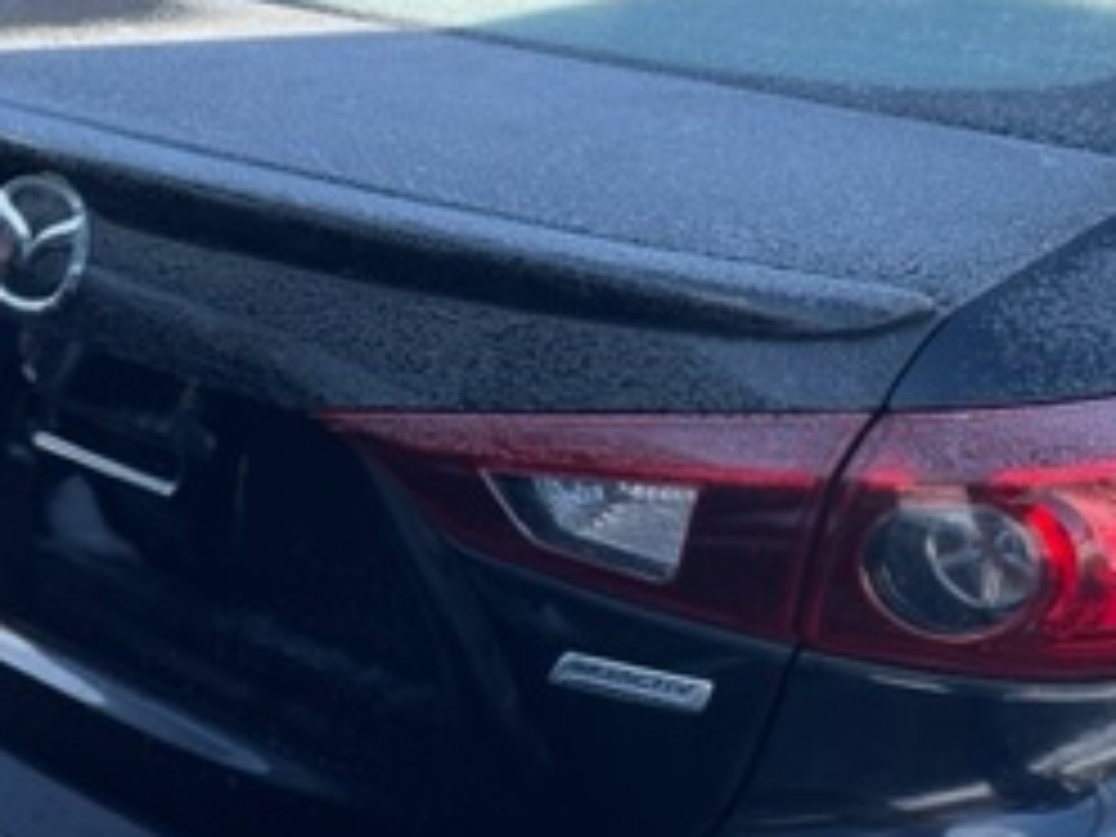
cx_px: 824
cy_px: 274
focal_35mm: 67
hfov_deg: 28.6
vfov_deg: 21.8
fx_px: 2160
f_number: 1.6
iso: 32
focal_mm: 4.2
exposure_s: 1/578
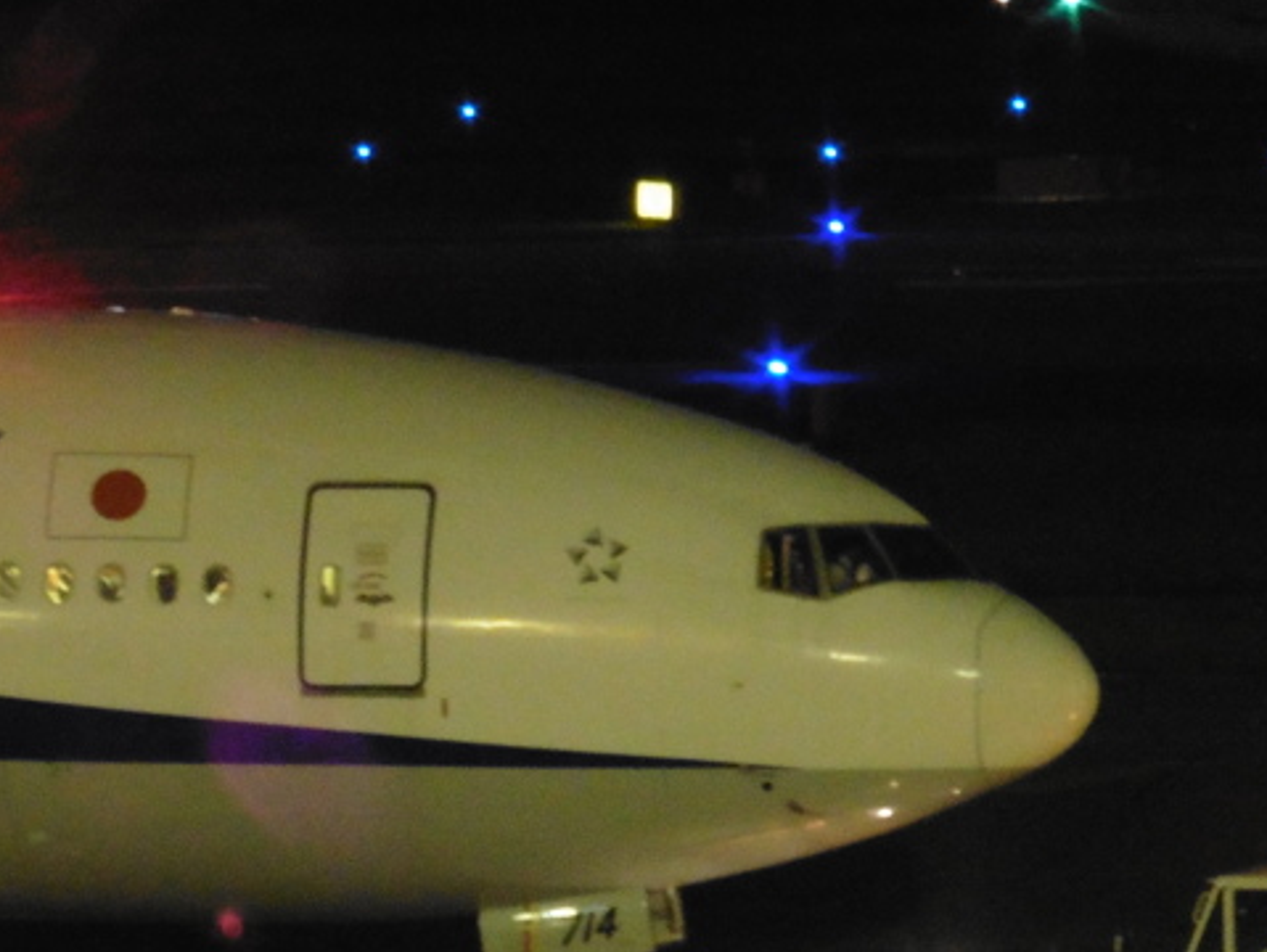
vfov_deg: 2.6
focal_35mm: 566
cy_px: 532
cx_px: 32
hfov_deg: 3.5
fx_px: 20732
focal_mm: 47.3
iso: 1000
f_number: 5.8
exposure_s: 1/4
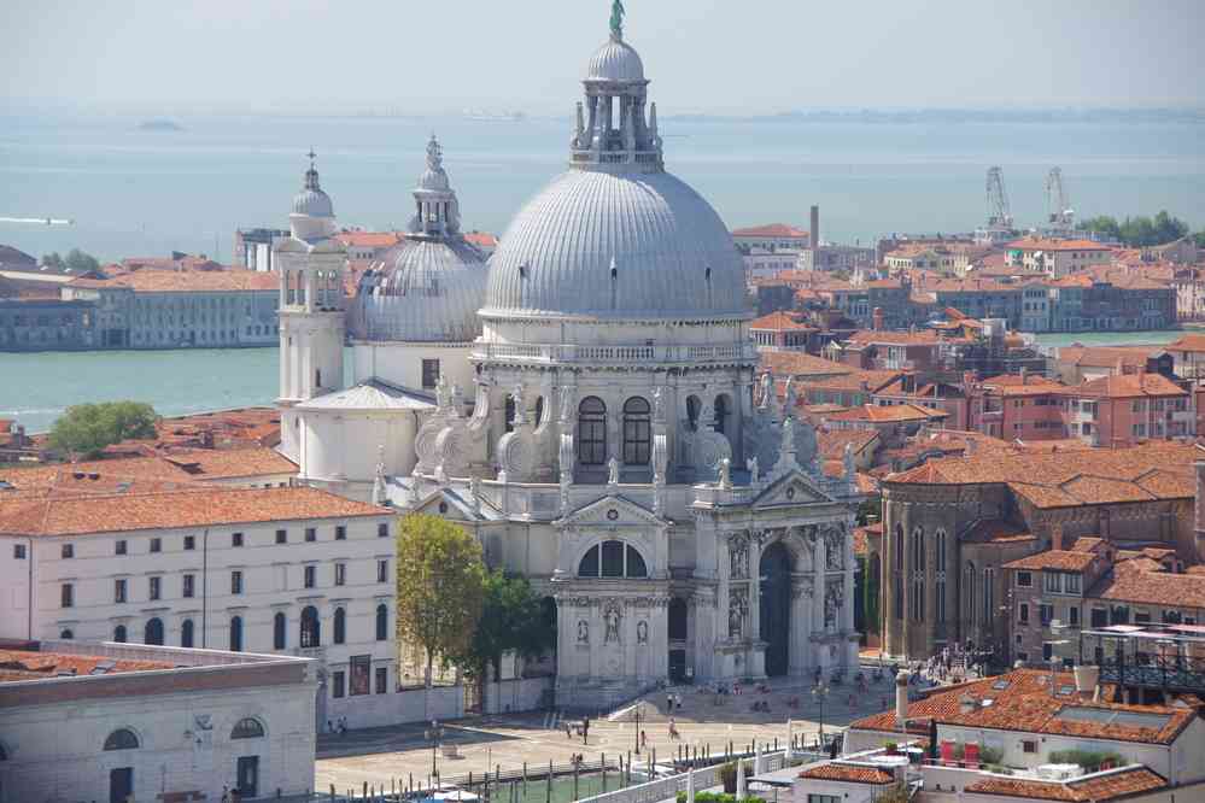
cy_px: 402
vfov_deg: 8.3
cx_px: 602
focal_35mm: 165
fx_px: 5522
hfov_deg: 12.5
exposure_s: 1/160
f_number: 9
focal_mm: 110
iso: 200
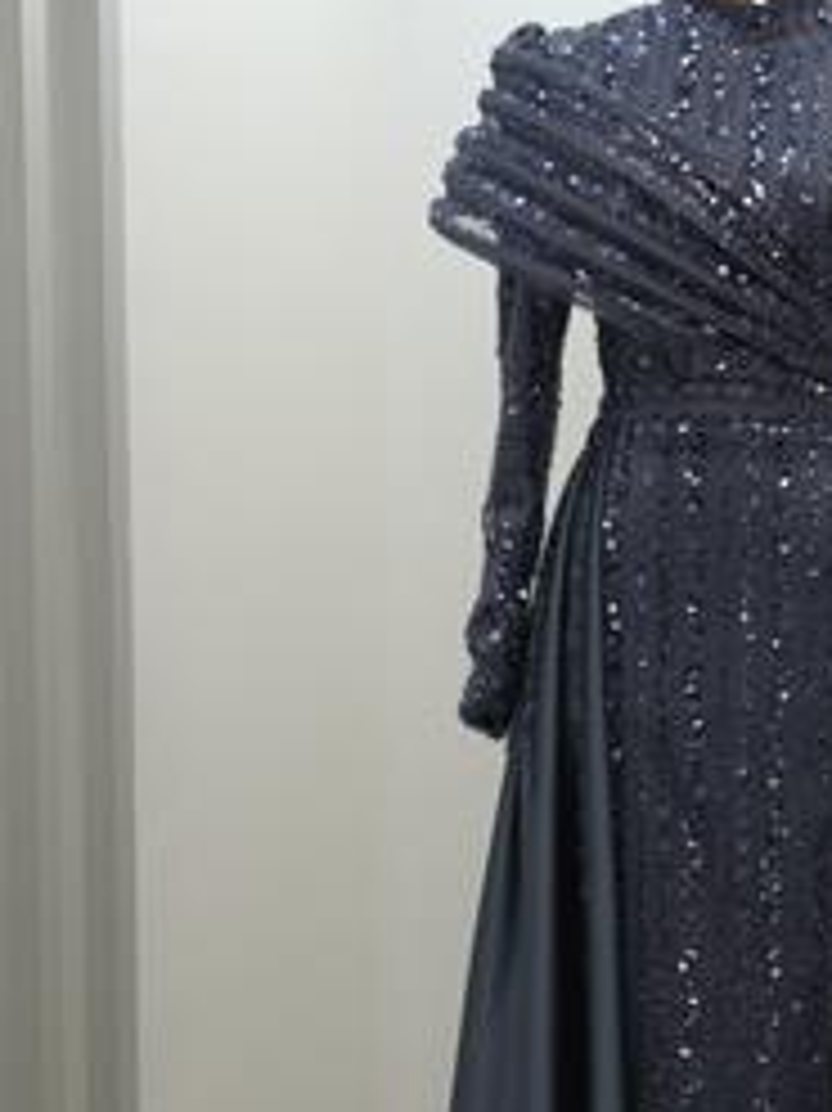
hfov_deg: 14.5
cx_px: 760
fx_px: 3240
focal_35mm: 101
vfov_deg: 19.2
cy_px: 936
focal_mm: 6.76
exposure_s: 1/802
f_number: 1.78
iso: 100
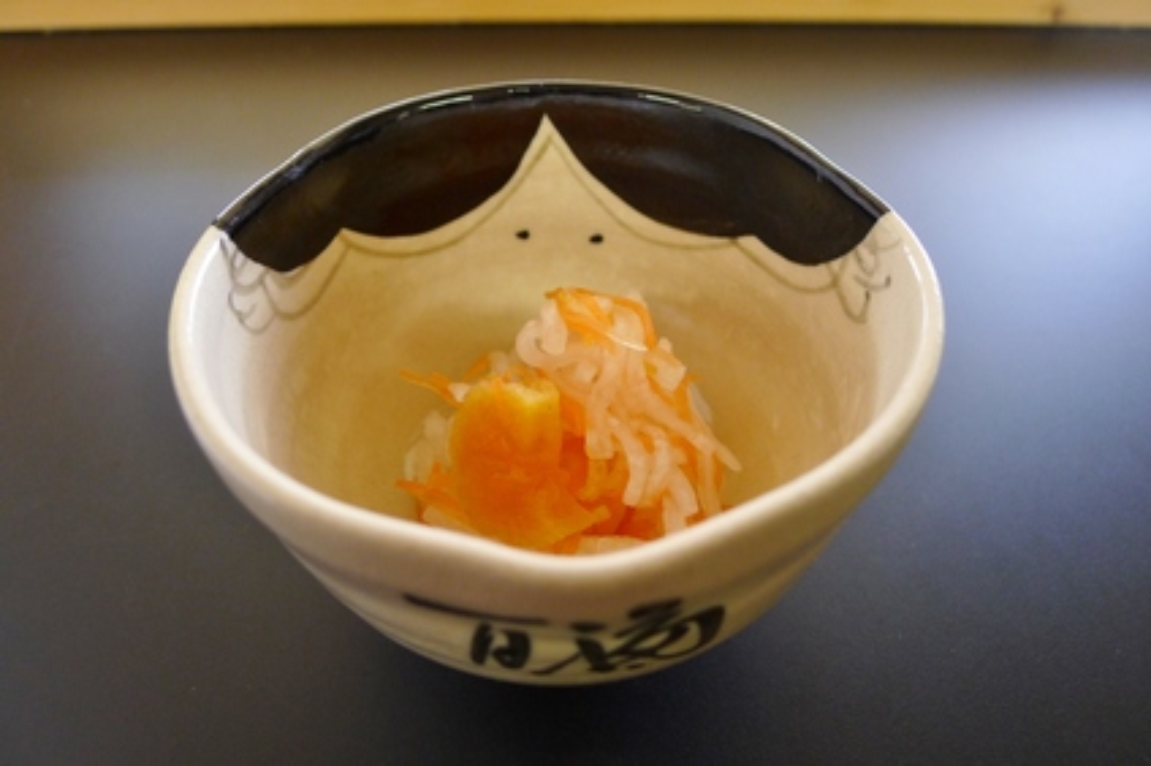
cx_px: 576
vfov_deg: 53.1
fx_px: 767
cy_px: 383
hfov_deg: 73.8
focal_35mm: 24
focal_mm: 5.1
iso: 250
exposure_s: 1/60
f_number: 2
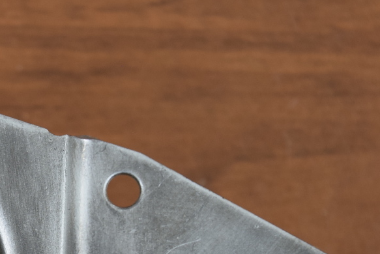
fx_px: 2392
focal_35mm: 226
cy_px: 347
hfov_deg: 9.0
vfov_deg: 6.0
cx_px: -88
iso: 450
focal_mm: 55
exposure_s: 1/125
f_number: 5.6
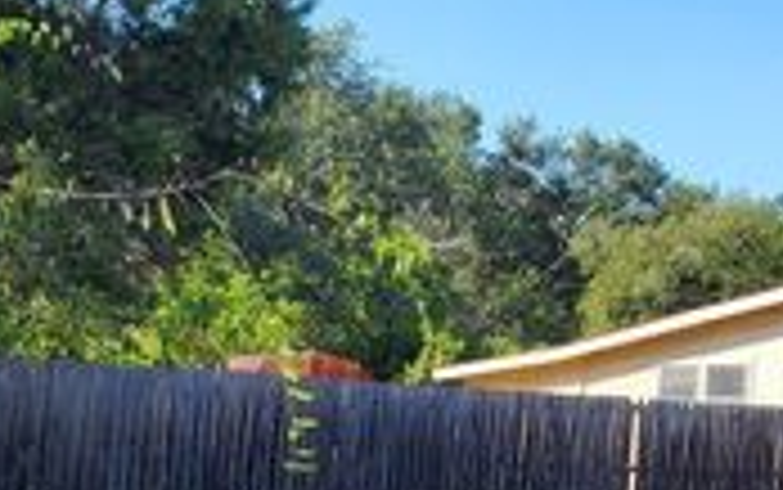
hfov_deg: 26.1
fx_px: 1687
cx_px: 418
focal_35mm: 79
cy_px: 425
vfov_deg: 16.4
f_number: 2.4
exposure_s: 1/732
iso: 50
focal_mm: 4.3
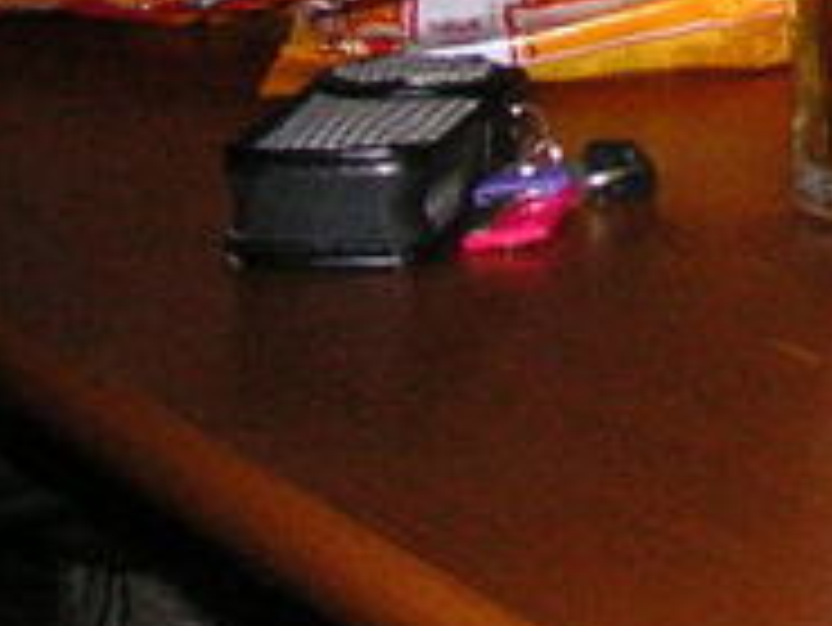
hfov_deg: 11.0
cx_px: 1785
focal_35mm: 160
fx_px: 3848
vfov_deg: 8.7
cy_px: -658
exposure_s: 1/45
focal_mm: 6.1
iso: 160
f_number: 2.8
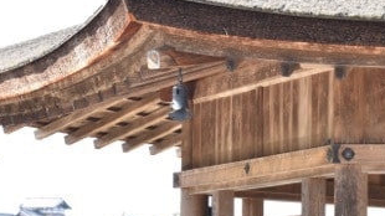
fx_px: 2469
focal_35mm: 242
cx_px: 437
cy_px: 218
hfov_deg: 8.8
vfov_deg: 5.0
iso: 1000
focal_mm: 98
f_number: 8
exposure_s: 1/400
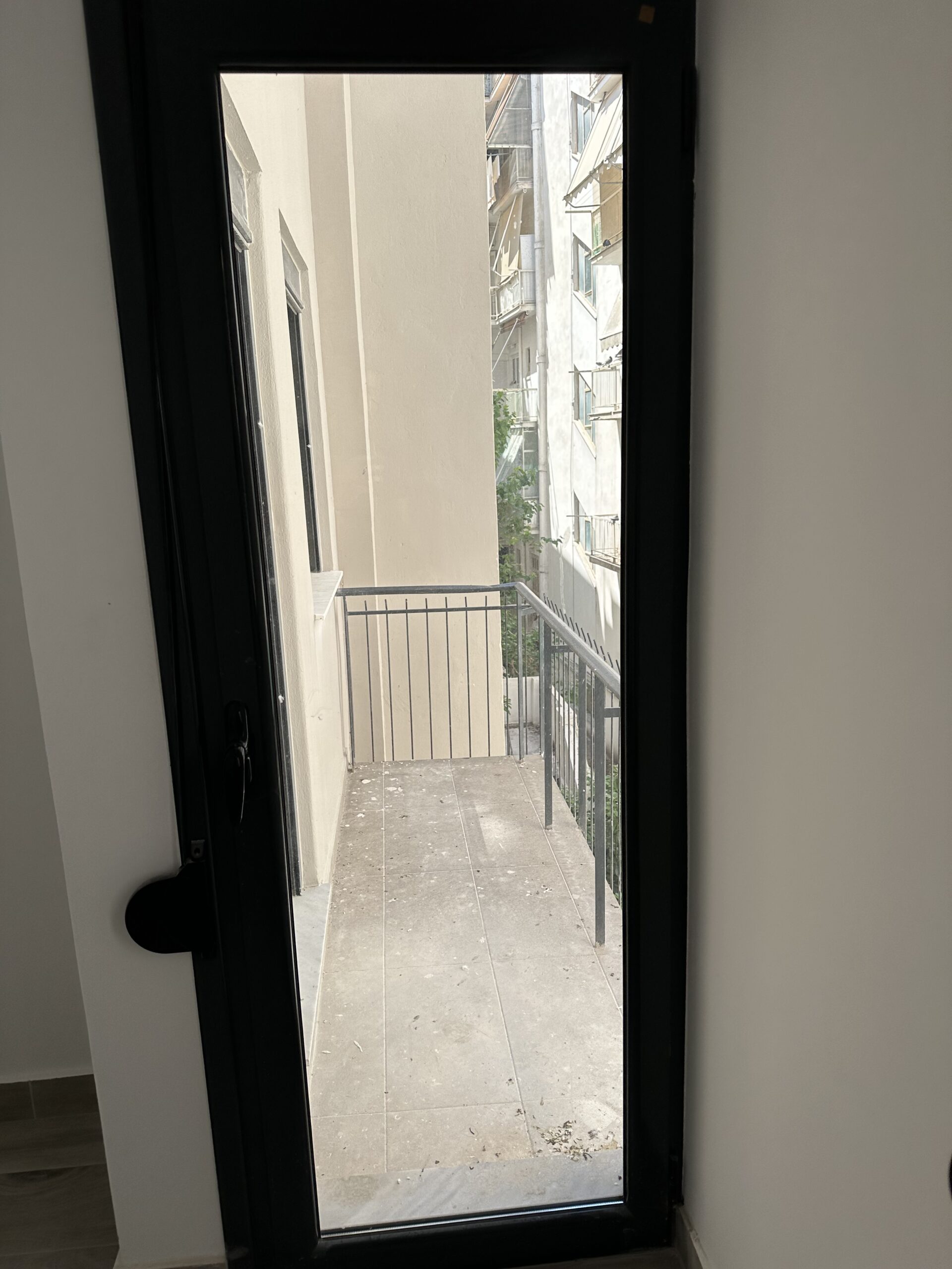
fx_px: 880
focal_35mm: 24
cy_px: 634
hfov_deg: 56.8
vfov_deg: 71.6
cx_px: 476
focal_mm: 6.86
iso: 80
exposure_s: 1/1183
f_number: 1.78
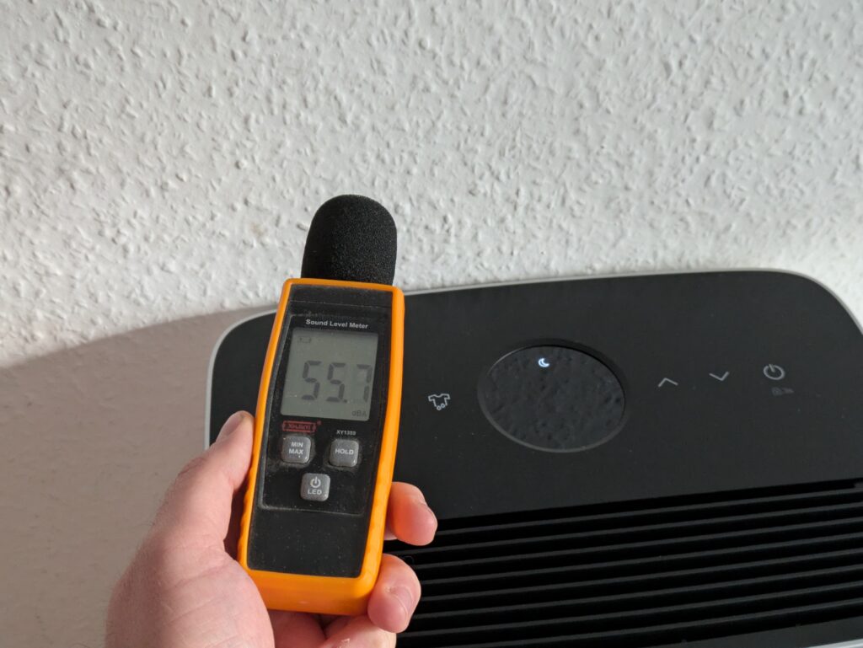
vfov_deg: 28.6
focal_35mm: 51
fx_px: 1272
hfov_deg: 37.5
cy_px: 324
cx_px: 432
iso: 424
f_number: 1.89
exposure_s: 1/25
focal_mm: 5.43
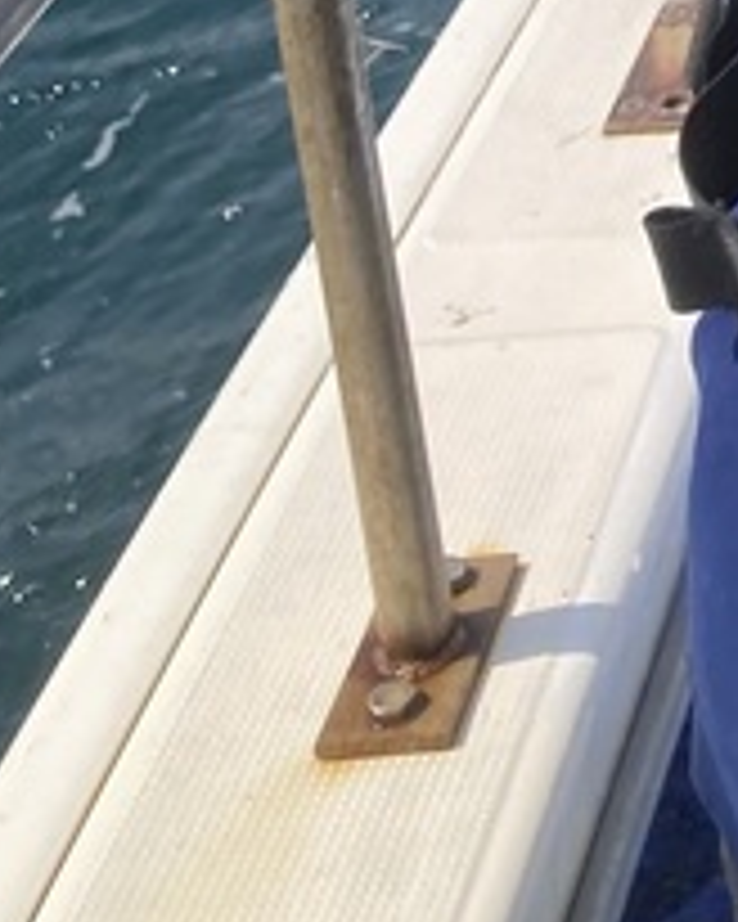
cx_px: 1368
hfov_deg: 12.3
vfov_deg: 14.4
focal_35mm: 114
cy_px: -846
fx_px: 3112
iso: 20
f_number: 1.8
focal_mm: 3.99
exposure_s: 1/2000
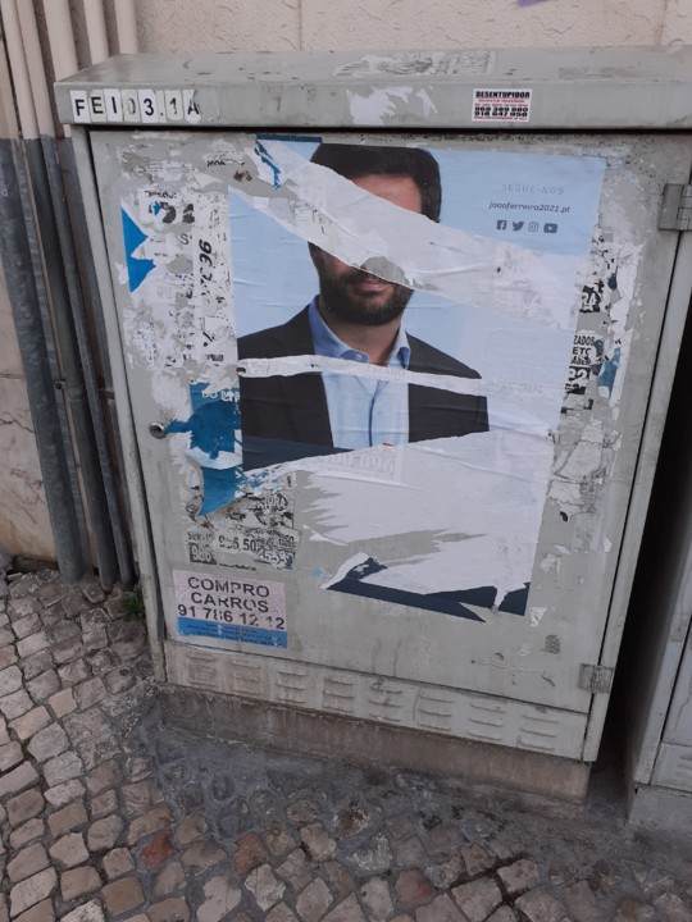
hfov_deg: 51.4
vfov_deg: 65.3
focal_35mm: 27
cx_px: 346
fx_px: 720
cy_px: 461
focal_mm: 3.6
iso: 40
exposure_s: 1/128
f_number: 1.9
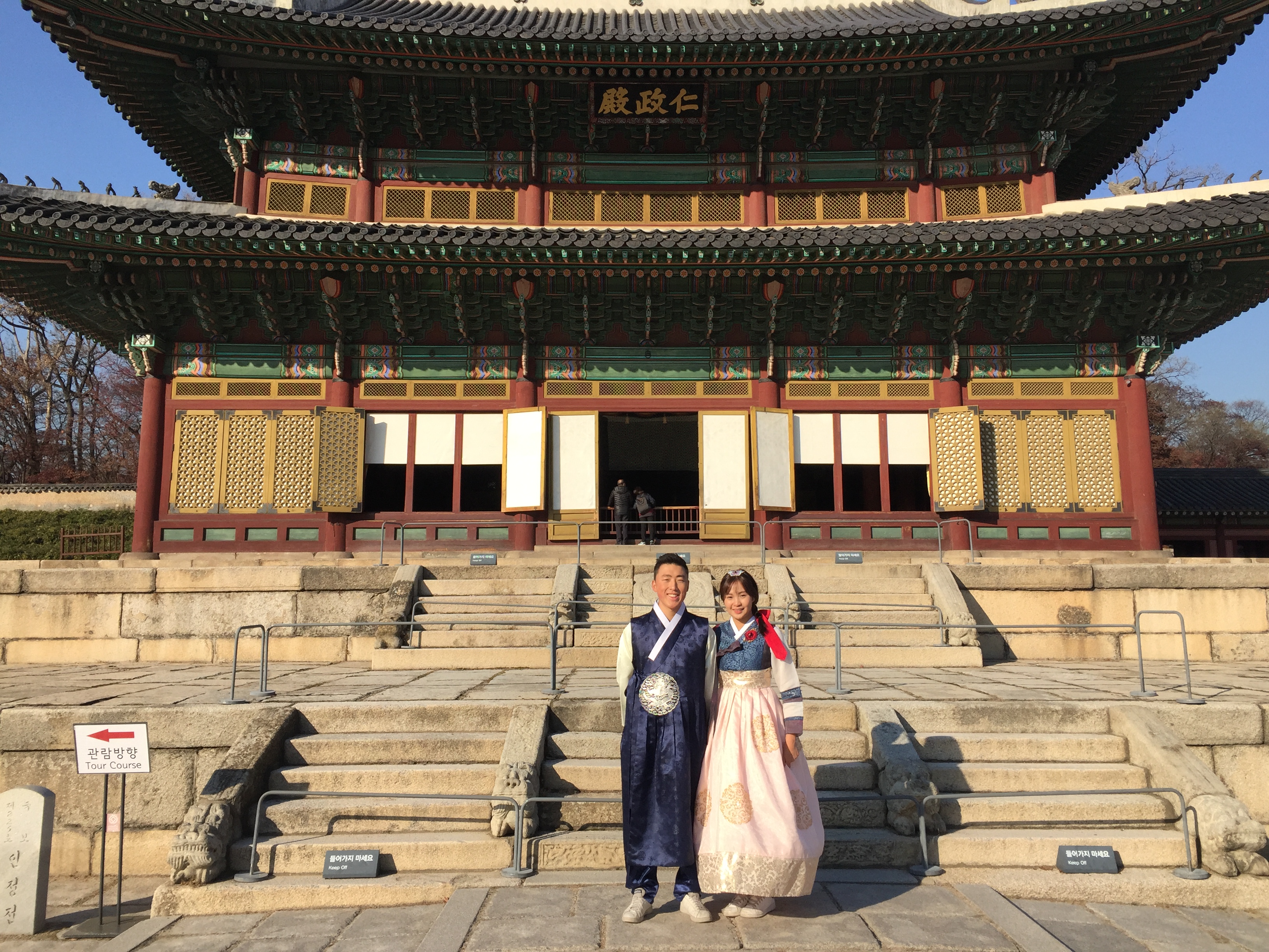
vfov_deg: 48.2
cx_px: 634
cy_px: 476
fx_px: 1063
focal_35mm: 29
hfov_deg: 61.7
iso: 32
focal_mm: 4.15
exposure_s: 1/2083
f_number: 2.2
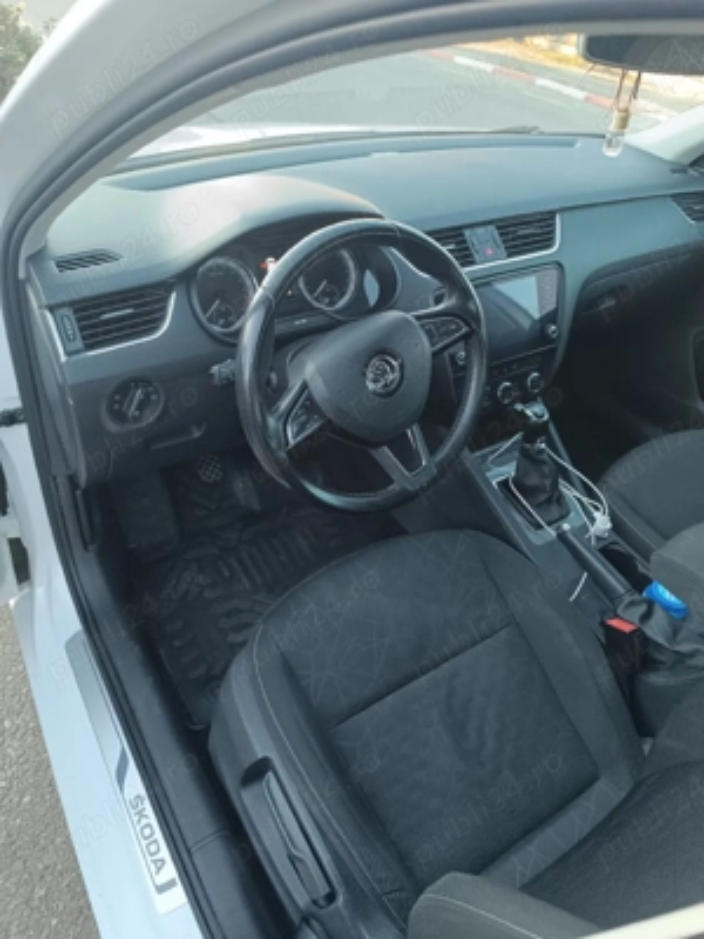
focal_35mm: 24
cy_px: 470
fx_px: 651
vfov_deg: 71.6
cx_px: 352
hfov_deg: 56.8
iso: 778
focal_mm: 6.14
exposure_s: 1/101
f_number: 1.65
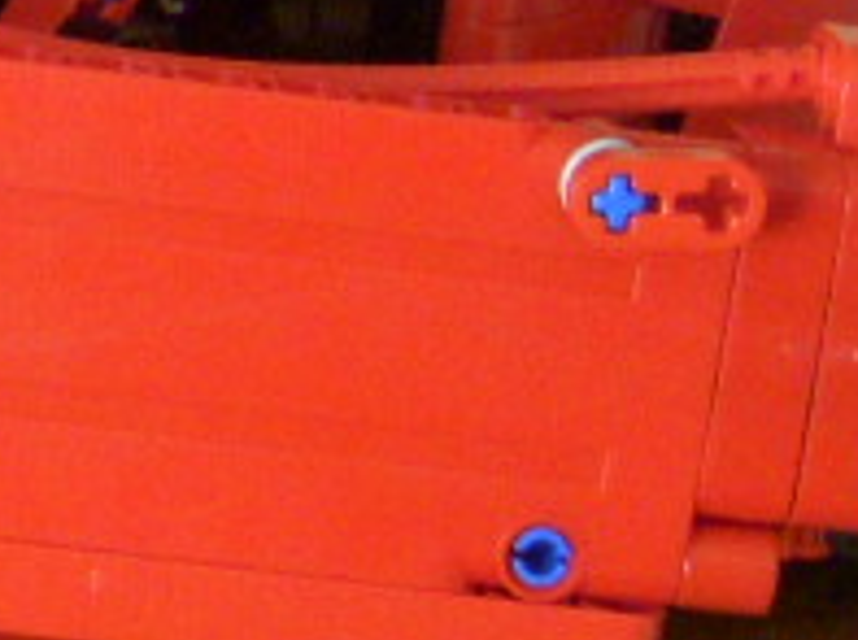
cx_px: -697
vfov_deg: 7.4
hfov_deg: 9.5
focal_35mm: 198
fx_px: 4899
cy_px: -22
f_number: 3.3
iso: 400
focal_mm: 6.3
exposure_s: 1/8
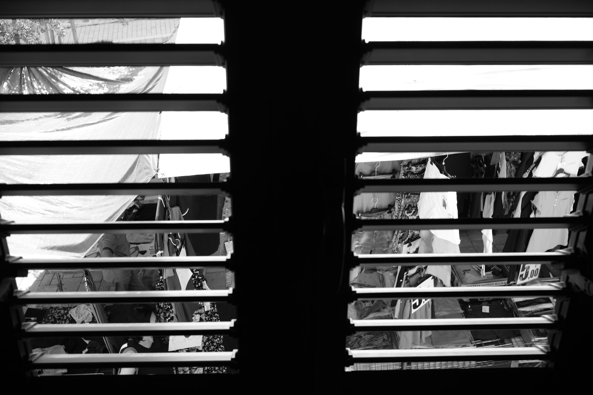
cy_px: 198
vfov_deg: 32.6
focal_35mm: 41
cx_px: 296
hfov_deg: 47.4
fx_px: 675
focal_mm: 27
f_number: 6.4
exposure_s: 1/125
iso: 160
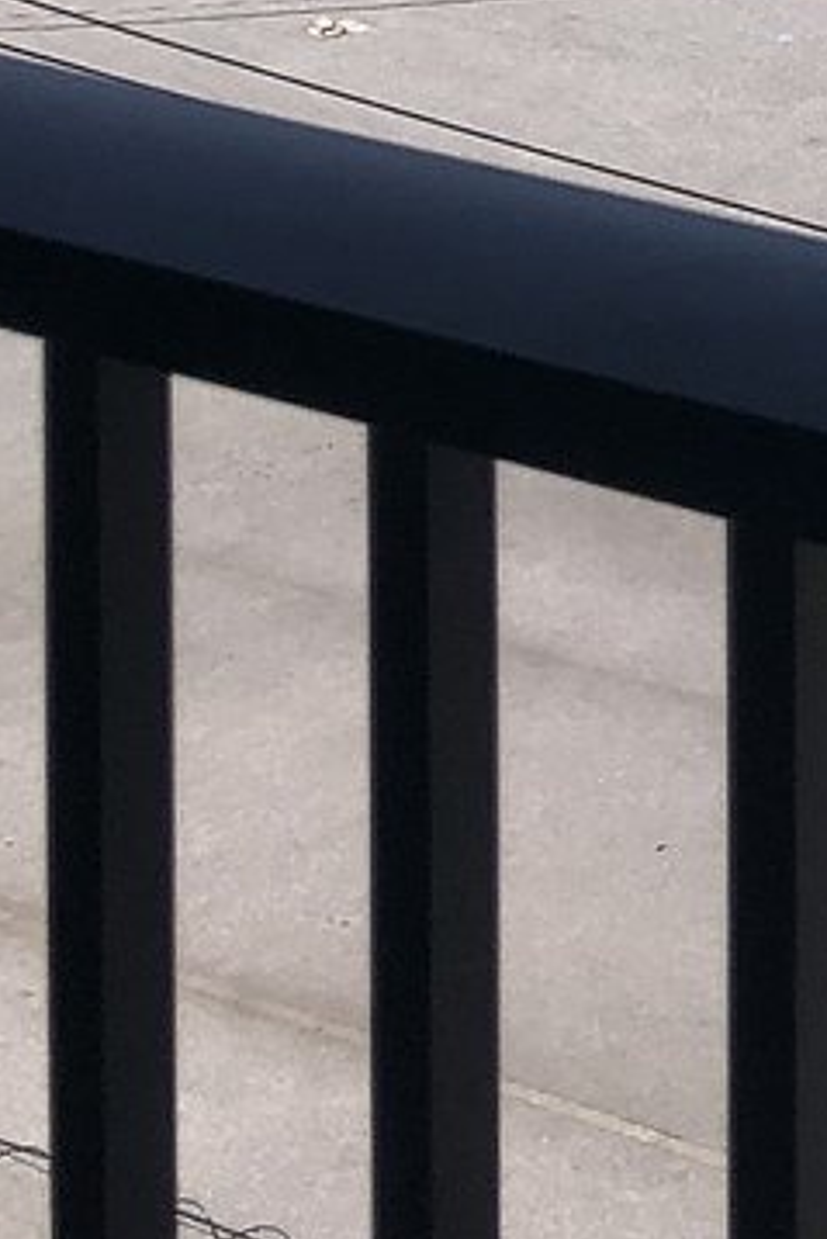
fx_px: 4303
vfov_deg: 14.1
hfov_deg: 10.2
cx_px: 1623
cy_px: -1156
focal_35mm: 125
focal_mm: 4
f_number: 1.8
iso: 20
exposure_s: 1/2857
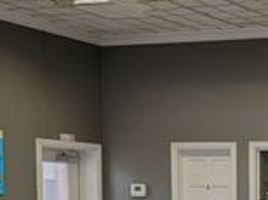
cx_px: 411
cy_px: 271
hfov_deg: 17.5
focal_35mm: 100
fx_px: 773
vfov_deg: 14.1
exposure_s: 1/146
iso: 19
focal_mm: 6.9
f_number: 1.68
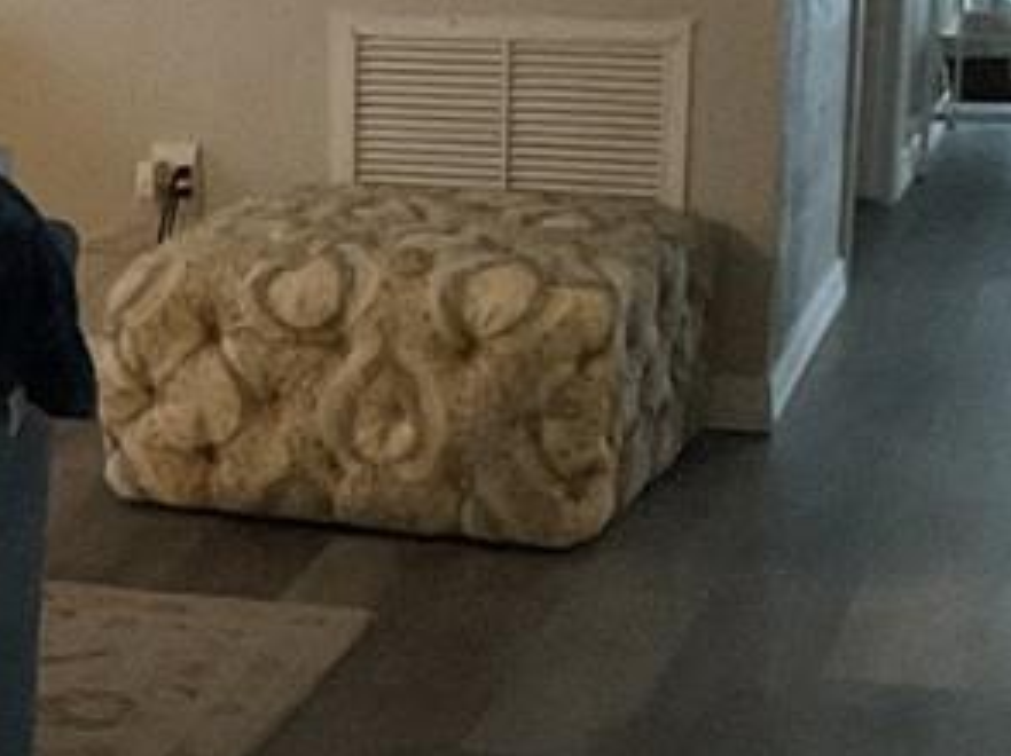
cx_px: -502
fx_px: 4611
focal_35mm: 158
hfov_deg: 12.0
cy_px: 491
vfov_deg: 9.4
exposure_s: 1/60
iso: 250
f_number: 1.8
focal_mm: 3
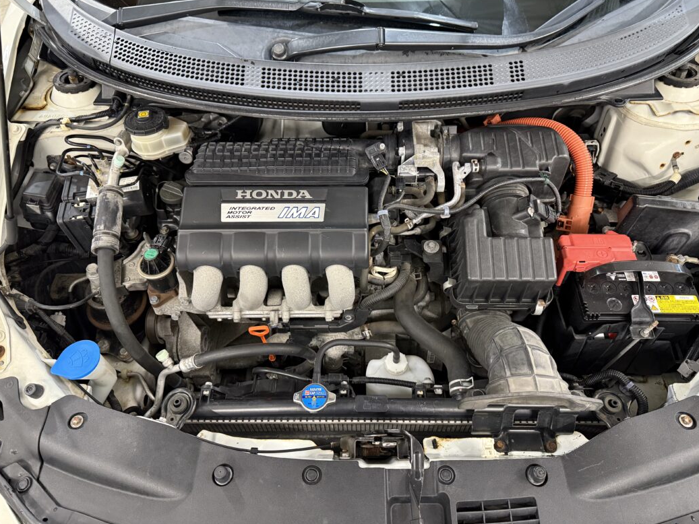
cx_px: 355
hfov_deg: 69.4
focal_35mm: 25
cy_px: 254
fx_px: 505
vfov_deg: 54.9
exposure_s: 1/50
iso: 400
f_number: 1.78
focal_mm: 6.76
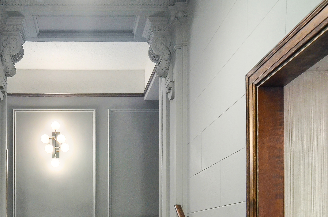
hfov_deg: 46.4
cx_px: 74
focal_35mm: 40
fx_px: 364
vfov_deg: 29.9
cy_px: 238
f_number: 5
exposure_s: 1/200
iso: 500
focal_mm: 12
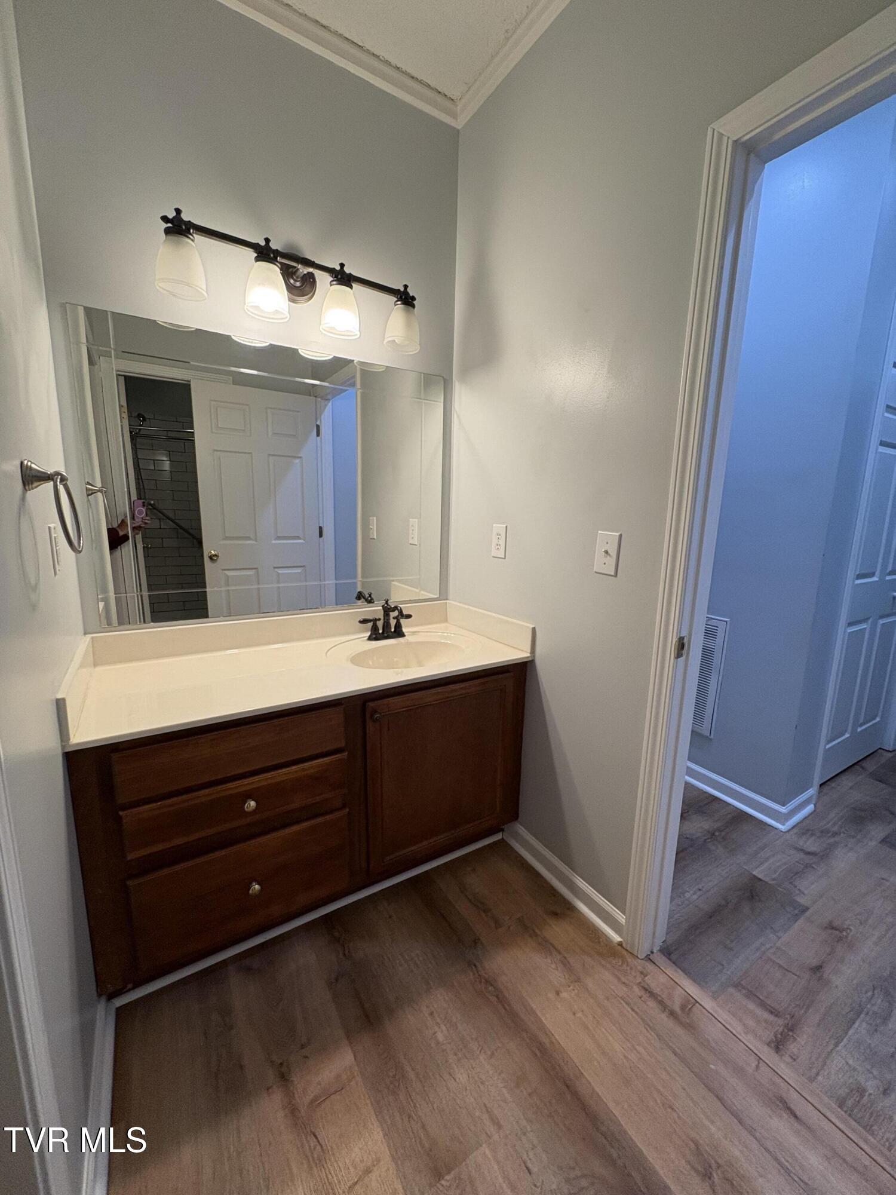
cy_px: 598
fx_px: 483
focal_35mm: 14
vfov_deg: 102.1
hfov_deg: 85.7
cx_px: 448
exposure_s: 1/120
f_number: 2.2
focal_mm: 2.22
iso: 200
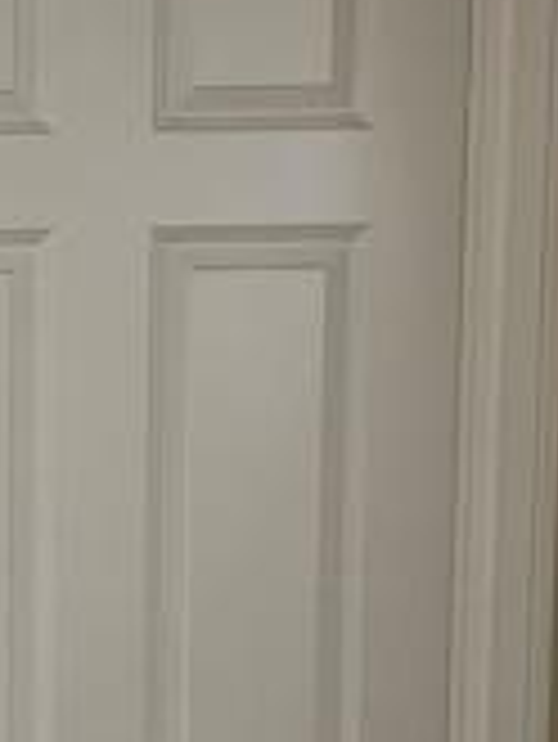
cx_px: -274
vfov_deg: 19.4
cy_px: 504
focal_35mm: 101
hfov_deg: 13.8
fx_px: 2168
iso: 160
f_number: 1.6
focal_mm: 5.1
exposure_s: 1/60
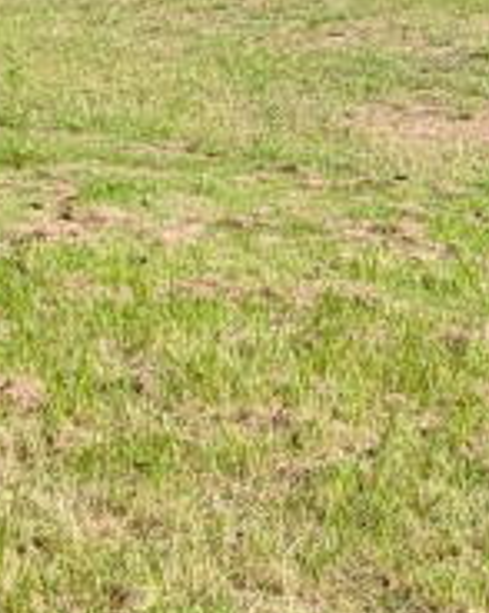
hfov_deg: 10.4
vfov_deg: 13.3
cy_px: 43
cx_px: 762
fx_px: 2589
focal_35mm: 143
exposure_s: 1/2128
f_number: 1.73
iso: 55
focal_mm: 4.38
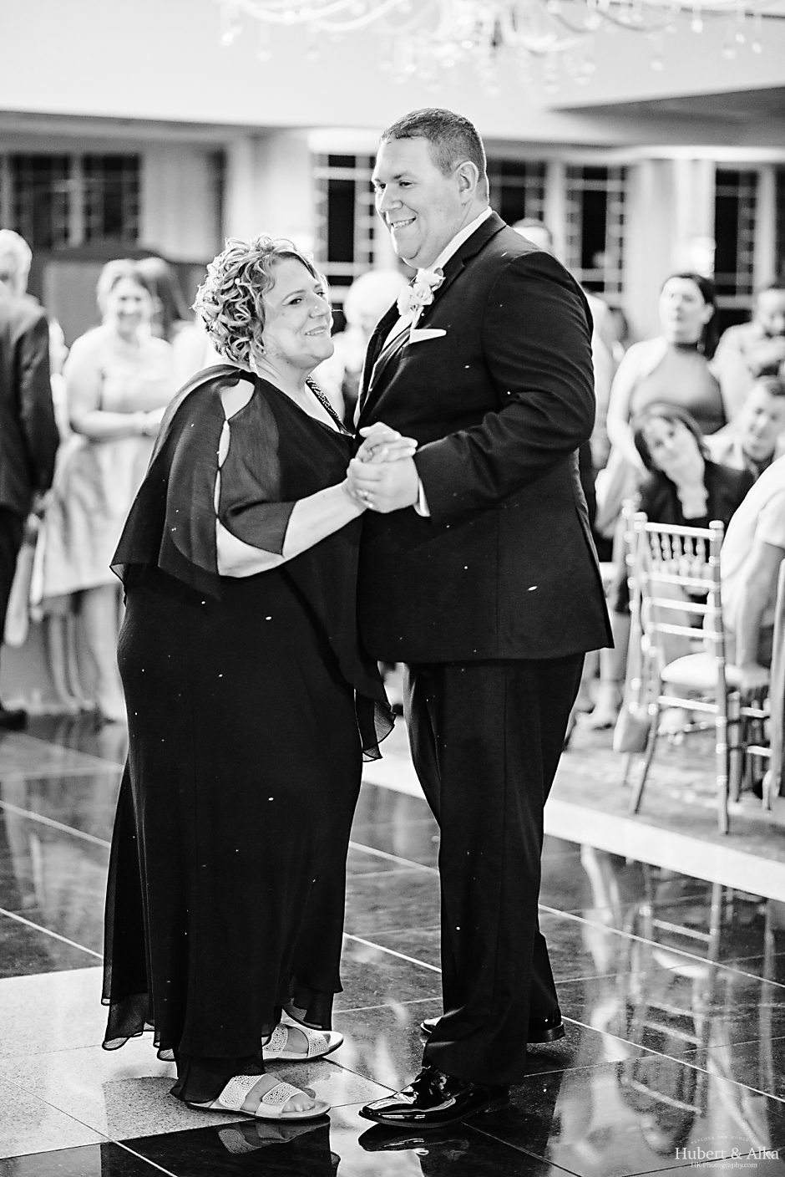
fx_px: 2777
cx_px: 392
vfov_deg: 23.9
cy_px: 588
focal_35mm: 85
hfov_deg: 16.1
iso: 400
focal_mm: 85
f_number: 1.8
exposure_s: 1/200
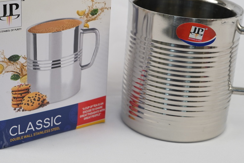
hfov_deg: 23.6
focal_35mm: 86
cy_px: 54
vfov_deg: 15.9
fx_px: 583
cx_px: 92
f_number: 8
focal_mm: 50
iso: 400
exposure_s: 1/100
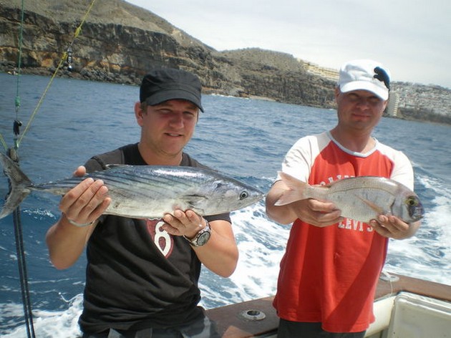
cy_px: 169
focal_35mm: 36
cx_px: 226
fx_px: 469
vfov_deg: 39.6
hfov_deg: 51.4
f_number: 4.6
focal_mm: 6.3
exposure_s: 1/400
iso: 50
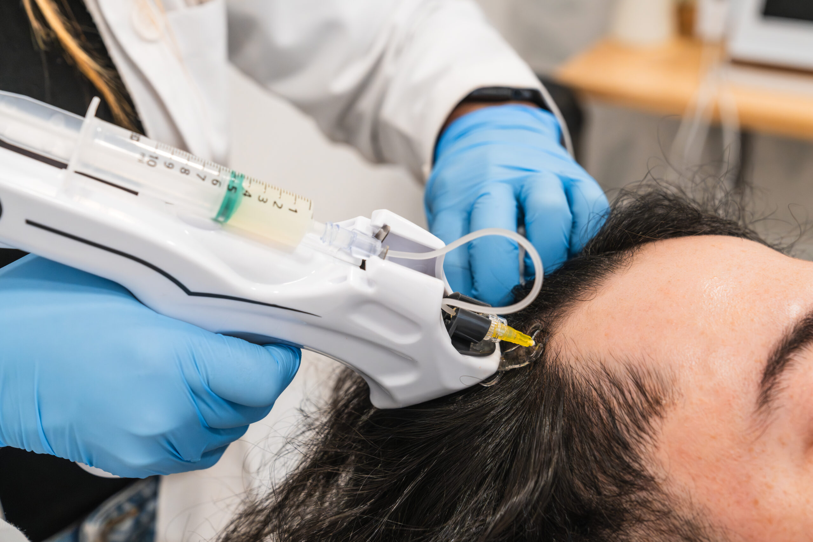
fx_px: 1129
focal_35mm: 50
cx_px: 406
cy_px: 271
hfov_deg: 39.6
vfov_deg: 27.0
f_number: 5.6
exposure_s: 1/250
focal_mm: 50
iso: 4000
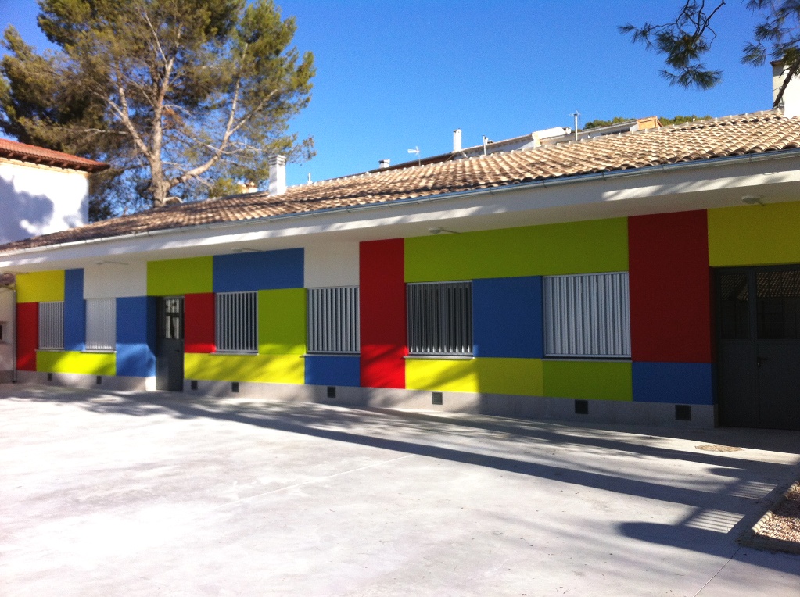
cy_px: 298
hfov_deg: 52.7
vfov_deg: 40.6
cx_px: 400
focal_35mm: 35
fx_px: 808
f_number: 2.8
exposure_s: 1/1040
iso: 80
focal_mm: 3.85
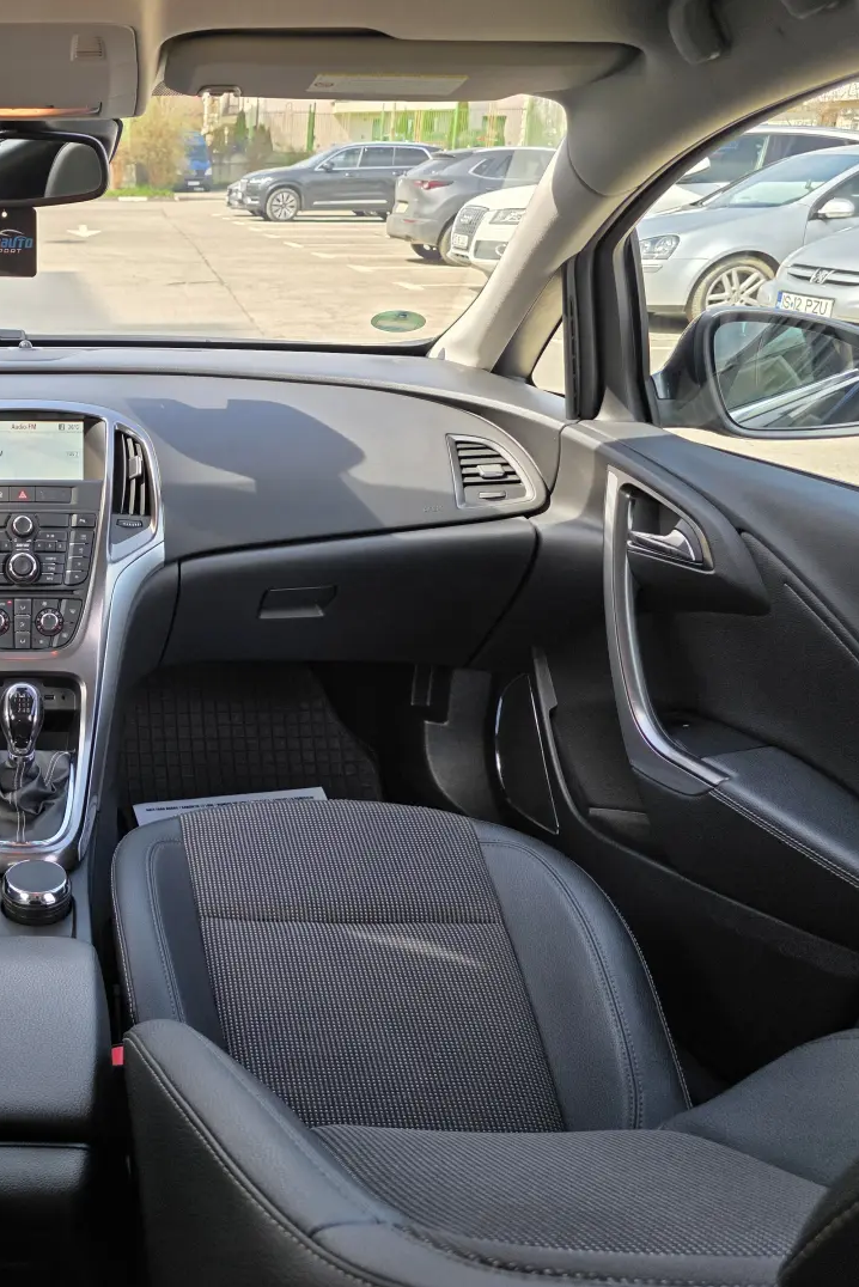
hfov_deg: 37.4
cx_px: 31
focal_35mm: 32
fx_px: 1145
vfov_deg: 58.7
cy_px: 644
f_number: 1.7
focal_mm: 6.3
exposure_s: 1/359
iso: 50
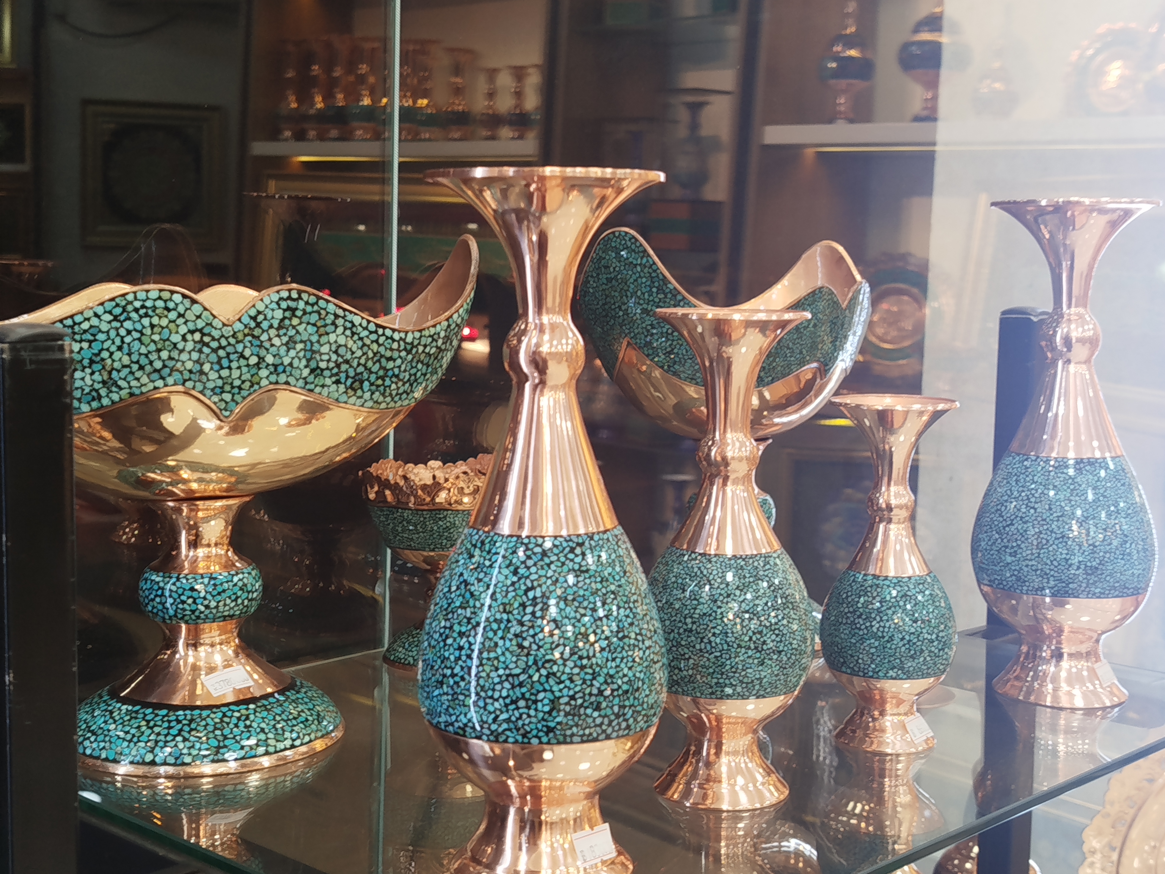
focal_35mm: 49
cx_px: 584
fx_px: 1649
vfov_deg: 29.7
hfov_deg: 38.9
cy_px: 433
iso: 125
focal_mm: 5.31
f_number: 1.7
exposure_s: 1/50
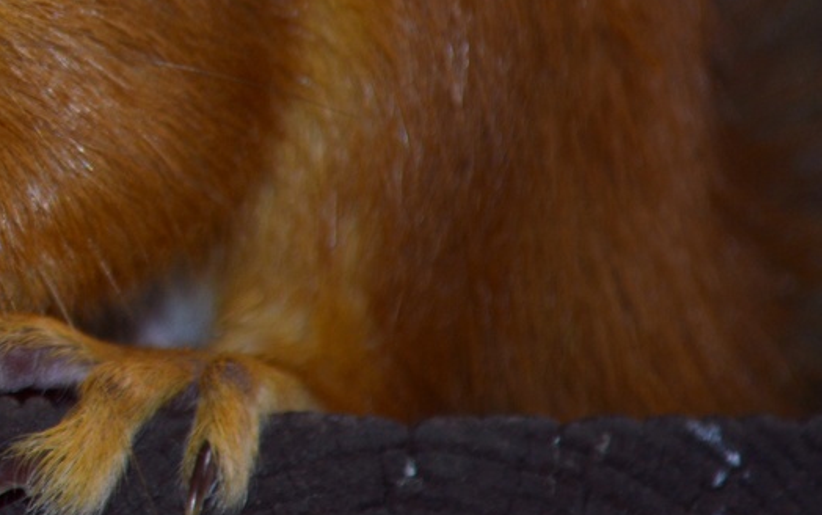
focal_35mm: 224
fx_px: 5028
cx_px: -224
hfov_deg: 9.2
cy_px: -65
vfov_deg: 5.8
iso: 100
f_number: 5.6
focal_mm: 55
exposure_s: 1/60
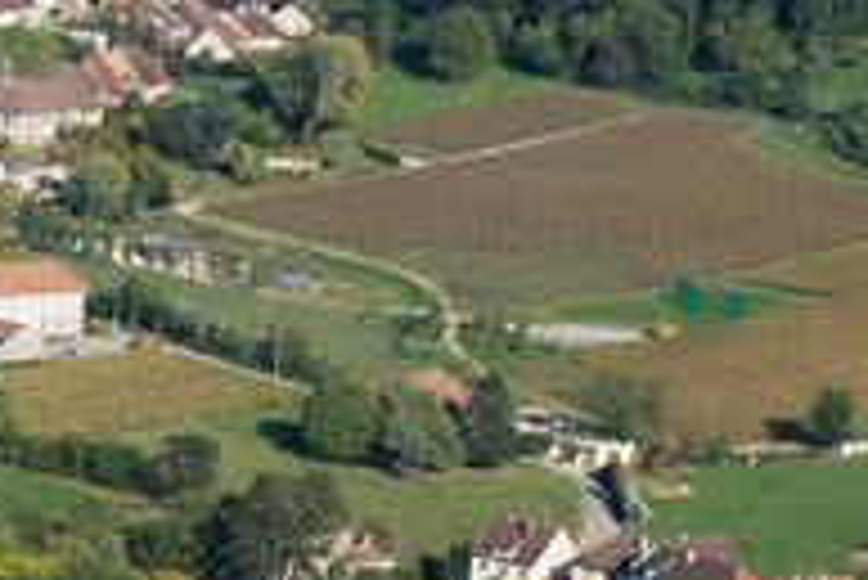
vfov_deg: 5.1
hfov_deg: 7.7
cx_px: 112
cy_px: 980
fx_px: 6394
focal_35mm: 265
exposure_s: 1/640
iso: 200
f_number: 7.1
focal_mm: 40
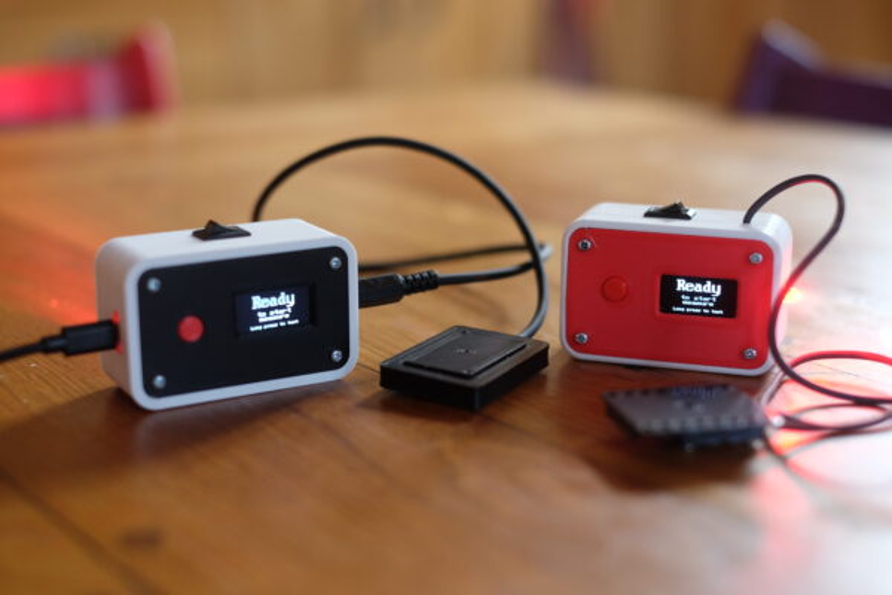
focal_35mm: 53
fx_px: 1313
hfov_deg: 37.5
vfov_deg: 25.5
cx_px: 446
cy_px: 298
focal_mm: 35
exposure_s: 1/60
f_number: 2
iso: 800
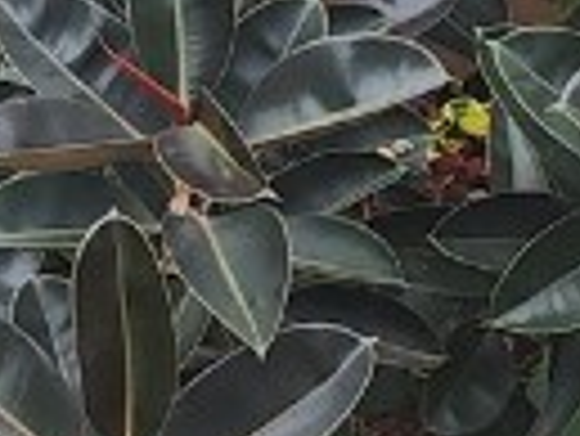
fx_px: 3052
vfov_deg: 8.1
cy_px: -76
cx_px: -544
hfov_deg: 10.1
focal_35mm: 182
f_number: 1.8
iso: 12
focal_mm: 6.4
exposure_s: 1/339
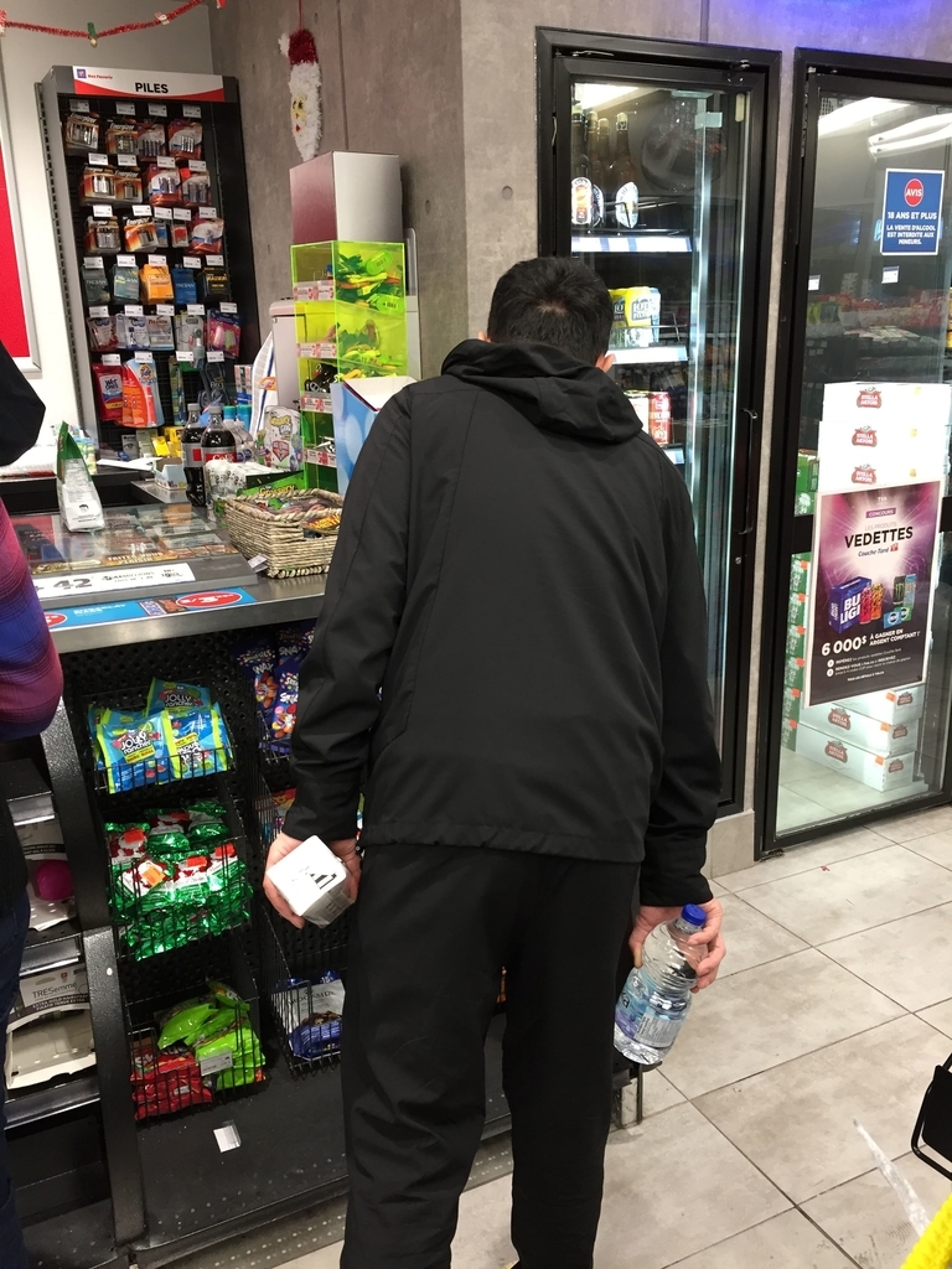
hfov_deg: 48.2
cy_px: 634
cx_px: 476
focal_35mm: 29
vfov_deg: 61.7
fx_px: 1063
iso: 100
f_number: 2.2
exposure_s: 1/30
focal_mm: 4.15
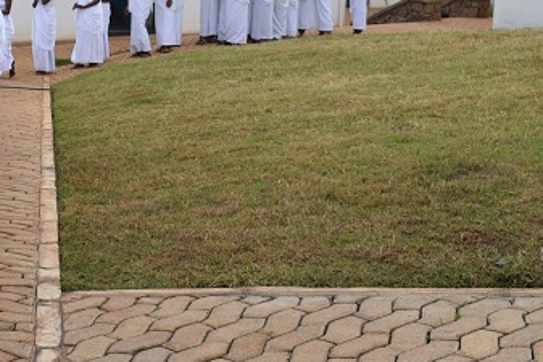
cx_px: 73
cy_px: 92
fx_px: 1268
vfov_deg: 16.2
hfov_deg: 23.6
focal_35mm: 84
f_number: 8
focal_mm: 27
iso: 220
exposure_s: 1/250
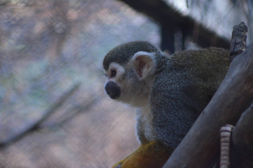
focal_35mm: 450
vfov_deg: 3.0
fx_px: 3156
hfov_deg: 4.6
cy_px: 84
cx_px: 126
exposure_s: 1/250
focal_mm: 300
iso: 3200
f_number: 5.6
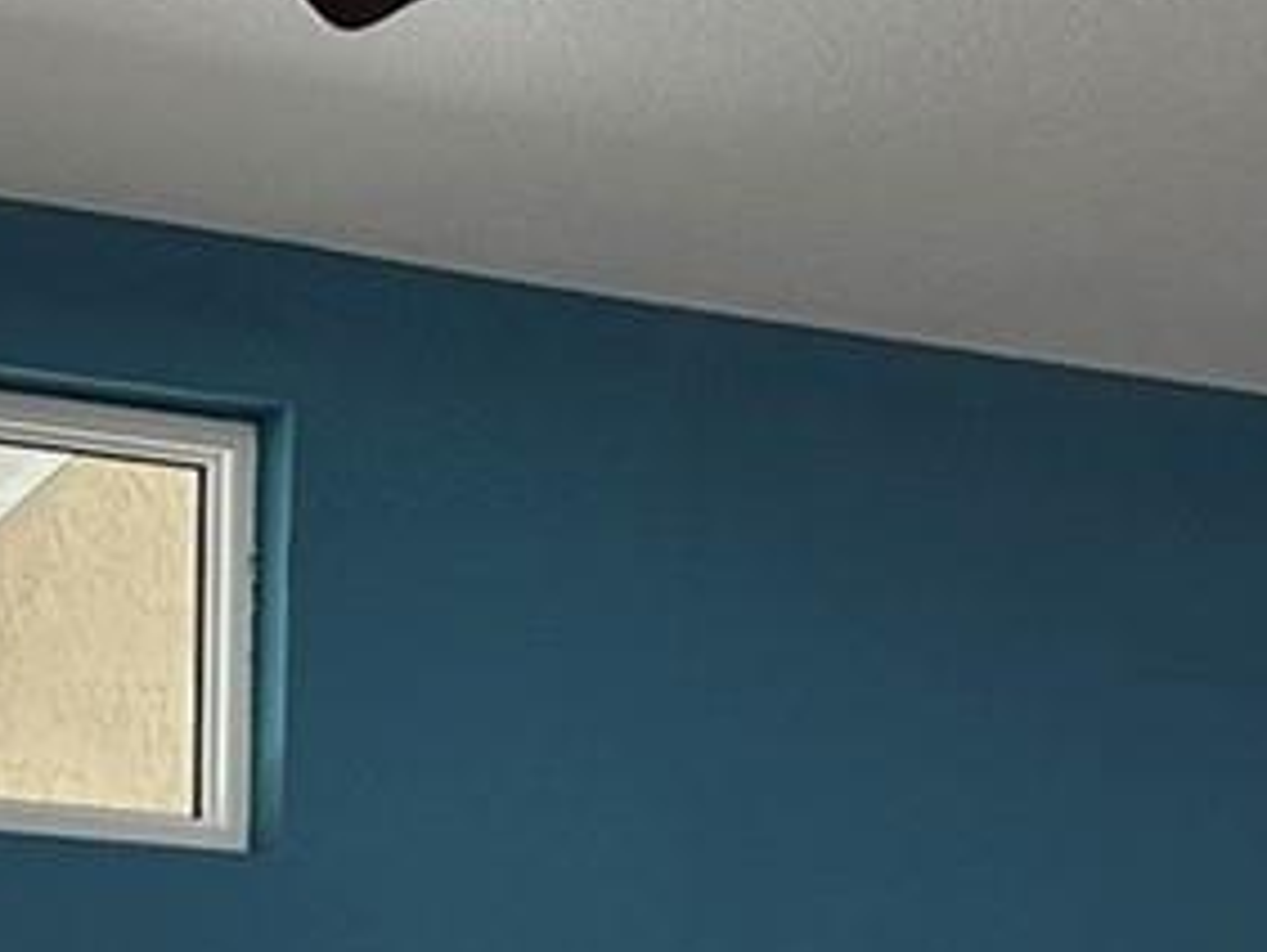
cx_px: -49
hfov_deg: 14.2
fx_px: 4982
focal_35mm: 136
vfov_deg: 10.1
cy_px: 1944
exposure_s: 1/146
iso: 100
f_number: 1.78
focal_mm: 6.86
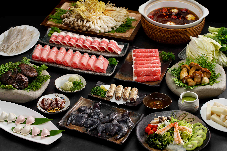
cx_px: 114
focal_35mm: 100
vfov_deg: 13.7
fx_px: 631
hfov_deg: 20.4
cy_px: 76
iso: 200
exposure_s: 1/200
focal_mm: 100
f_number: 10
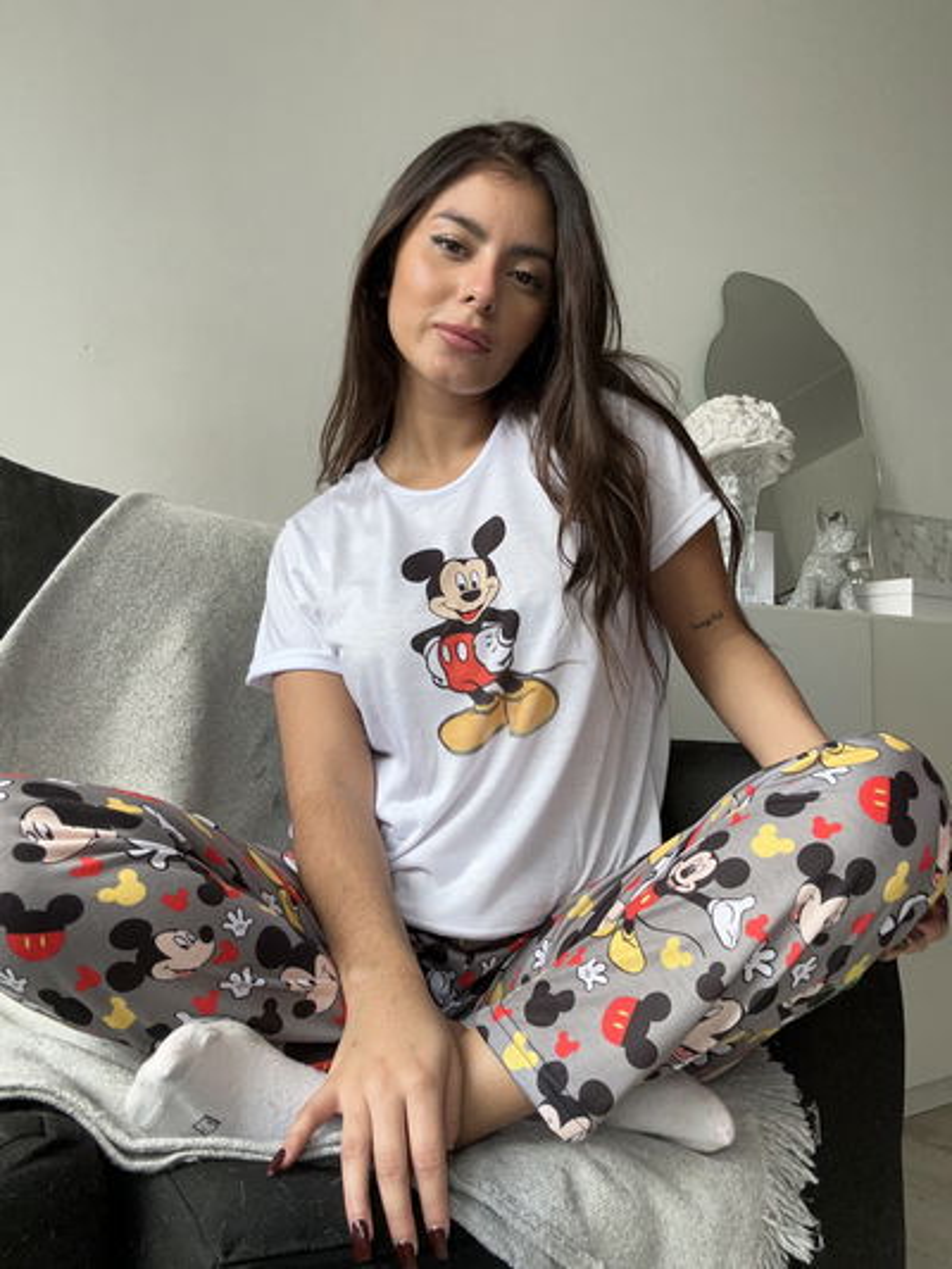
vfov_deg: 60.0
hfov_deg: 46.8
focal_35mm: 30
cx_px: 476
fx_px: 1100
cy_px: 634
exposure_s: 1/60
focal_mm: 2.69
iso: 100
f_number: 1.9
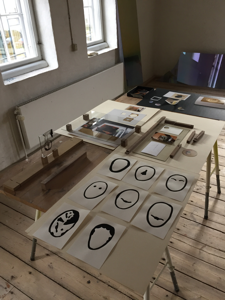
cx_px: 112
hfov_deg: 48.2
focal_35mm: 29
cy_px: 150
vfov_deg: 61.7
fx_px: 251
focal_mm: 4.15
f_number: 2.2
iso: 50
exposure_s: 1/33
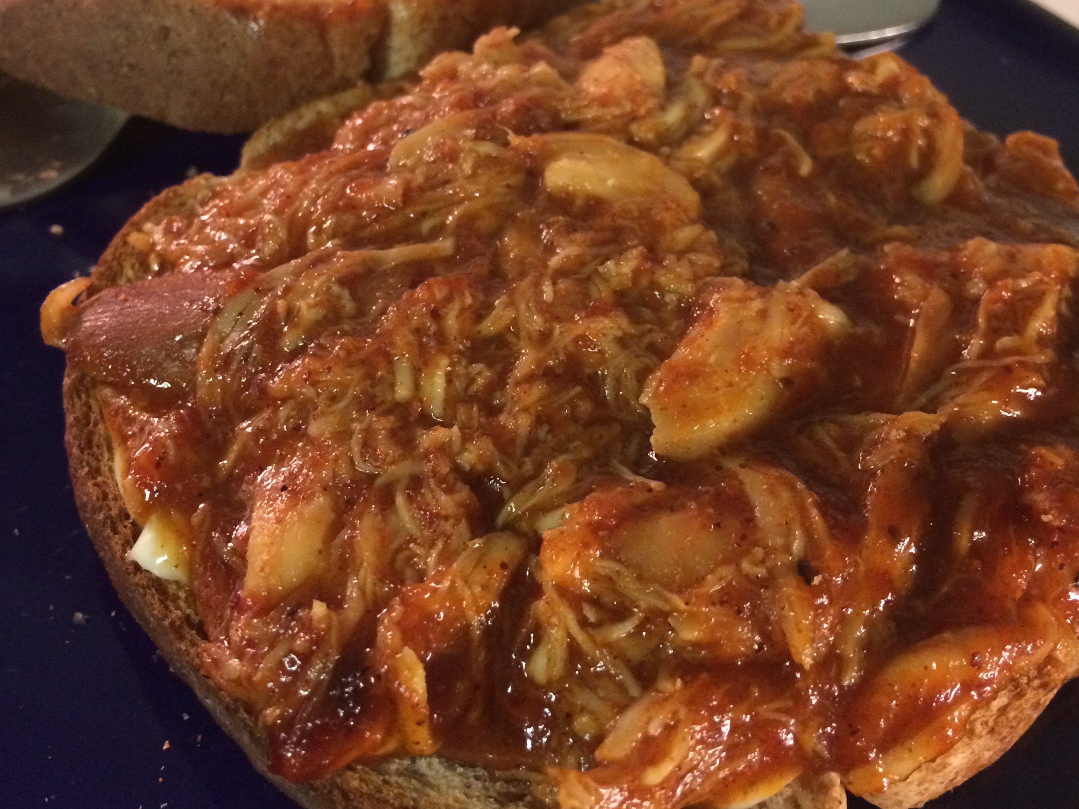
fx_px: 1216
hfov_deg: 47.9
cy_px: 235
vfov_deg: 36.2
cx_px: 540
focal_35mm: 39
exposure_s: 1/24
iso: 320
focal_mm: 4.15
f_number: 2.2
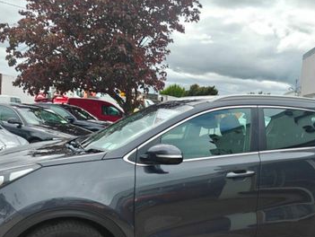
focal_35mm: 41
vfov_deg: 34.4
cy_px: 178
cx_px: 181
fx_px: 373
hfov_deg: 45.6
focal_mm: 6.06
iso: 64
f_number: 1.7
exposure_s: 1/211
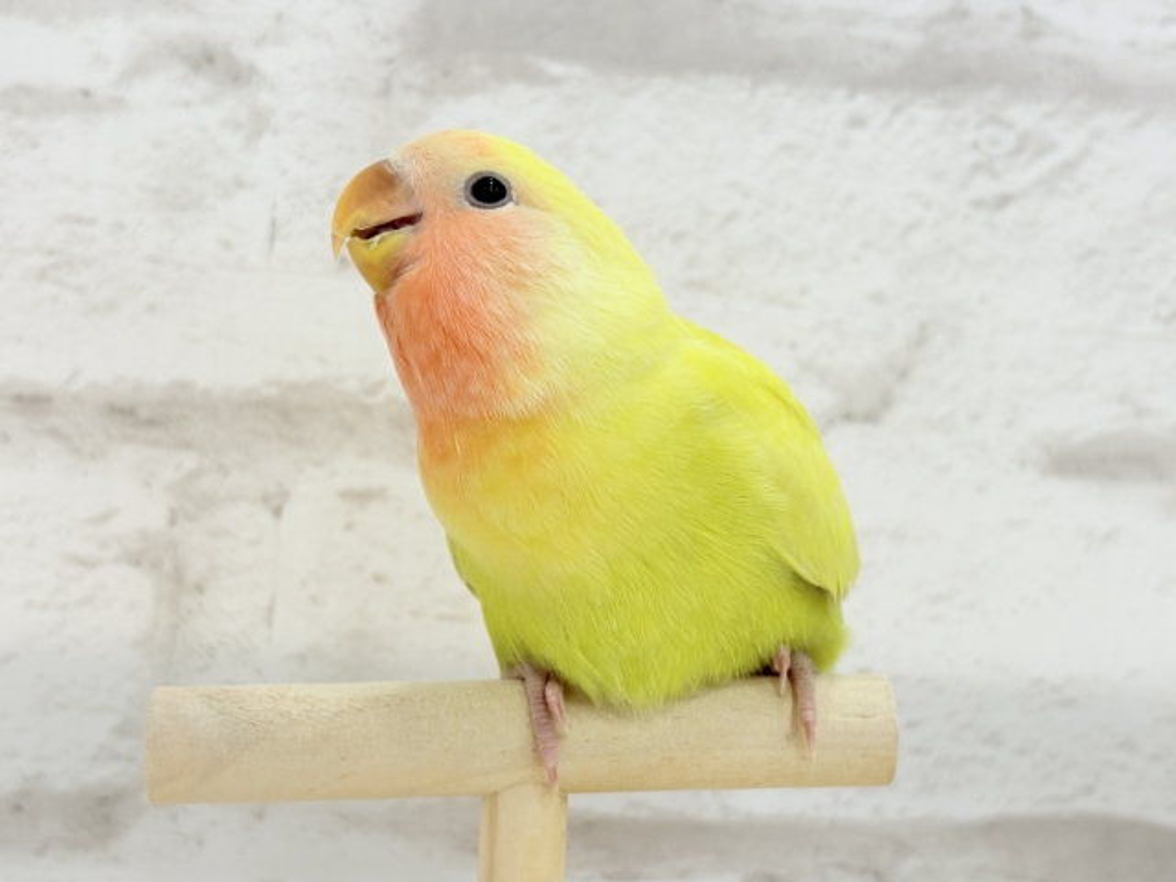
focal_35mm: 52
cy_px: 441
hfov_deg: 36.8
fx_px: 1767
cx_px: 588
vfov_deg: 28.0
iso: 32
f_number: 1.6
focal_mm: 5.96
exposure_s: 1/50
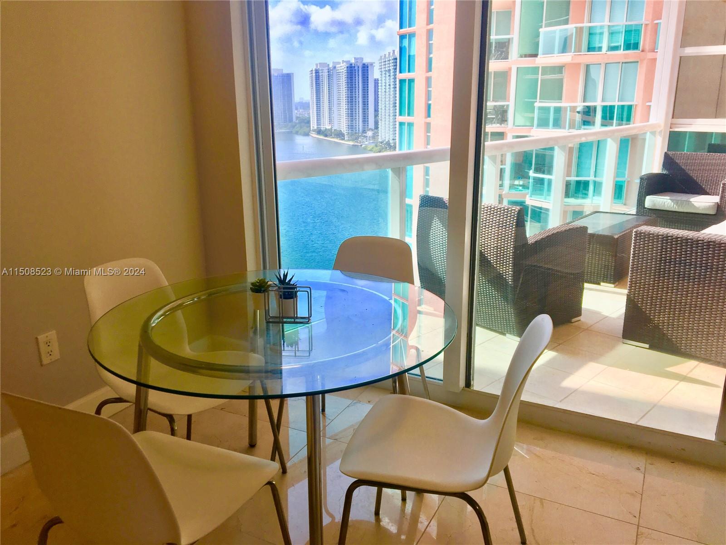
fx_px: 608
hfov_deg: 61.7
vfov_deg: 48.2
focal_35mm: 29
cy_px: 272
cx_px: 363
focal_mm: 4.15
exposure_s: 1/121
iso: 25
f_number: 2.2
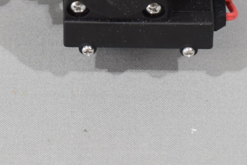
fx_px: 1455
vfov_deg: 6.4
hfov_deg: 9.7
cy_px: -117
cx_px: 97
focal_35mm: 212
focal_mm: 38
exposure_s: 1/125
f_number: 4.8
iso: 800
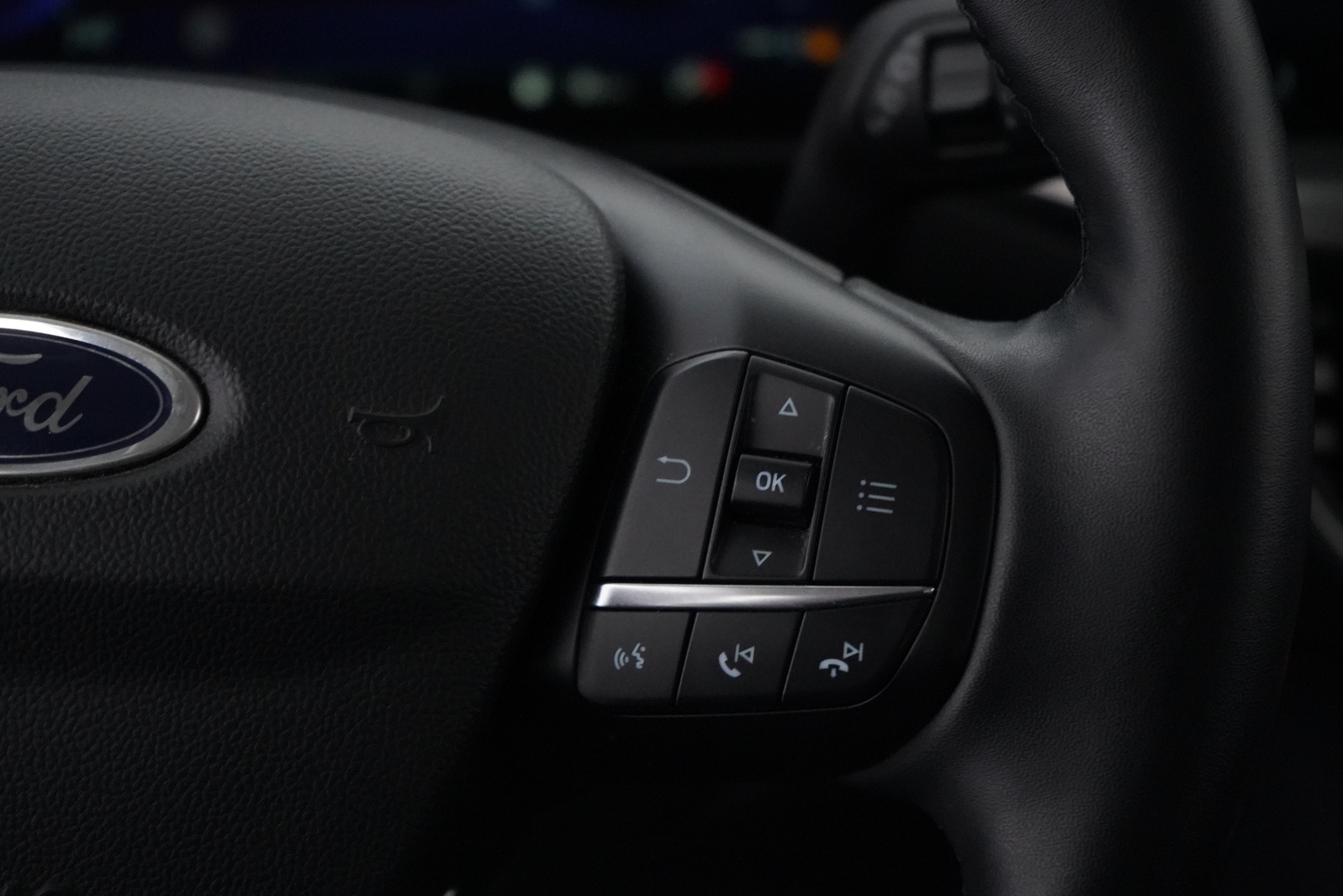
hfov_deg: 28.5
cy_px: 452
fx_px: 2649
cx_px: 680
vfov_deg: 19.2
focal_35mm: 71
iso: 12800
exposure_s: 1/80
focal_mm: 70
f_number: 5.6
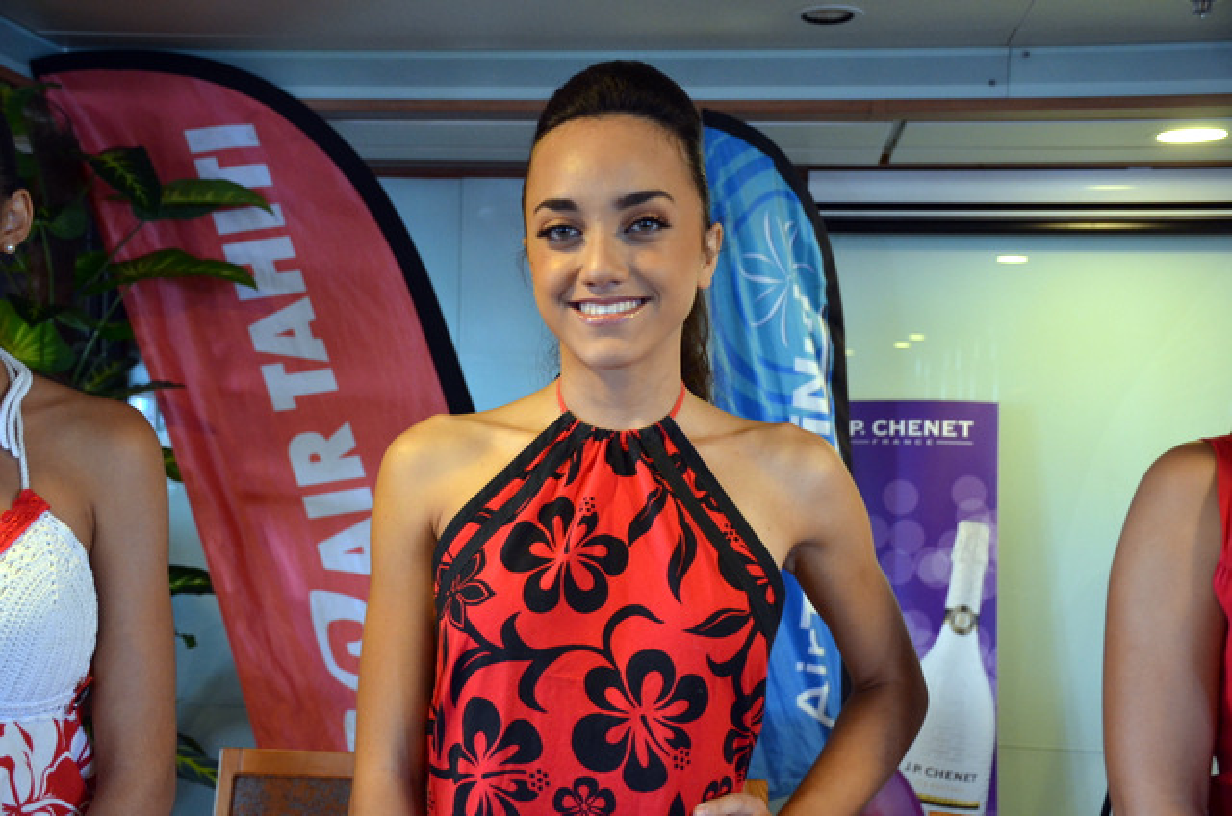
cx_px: 616
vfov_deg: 29.7
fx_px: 1537
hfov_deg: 43.7
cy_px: 408
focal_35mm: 45
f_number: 4
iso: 1600
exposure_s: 1/60
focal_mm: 30
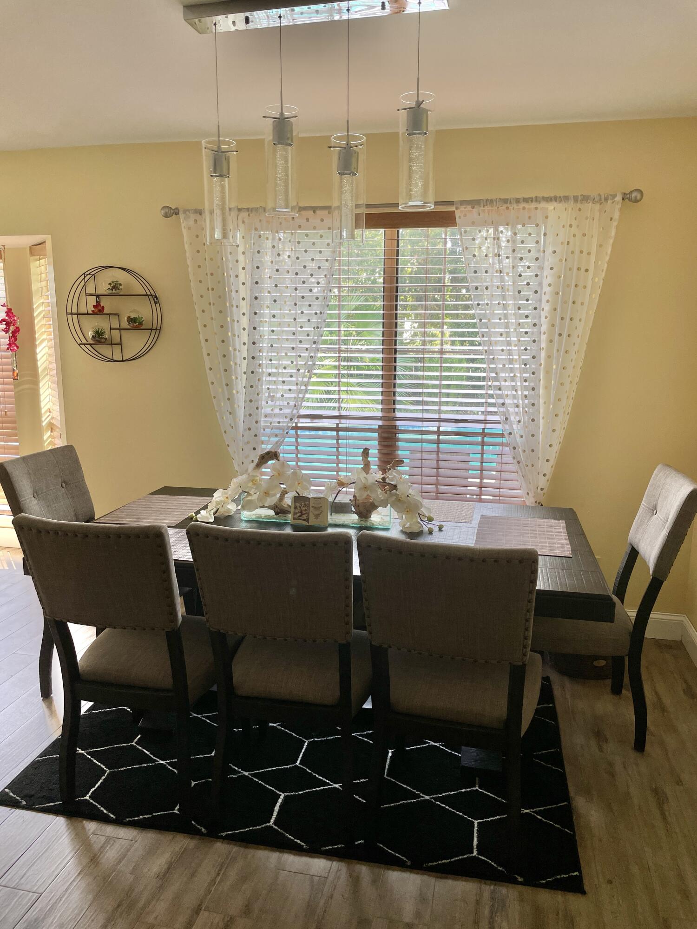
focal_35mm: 26
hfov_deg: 53.1
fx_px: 698
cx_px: 348
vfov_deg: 67.3
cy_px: 464
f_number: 1.6
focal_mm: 4.2
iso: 50
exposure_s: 1/121
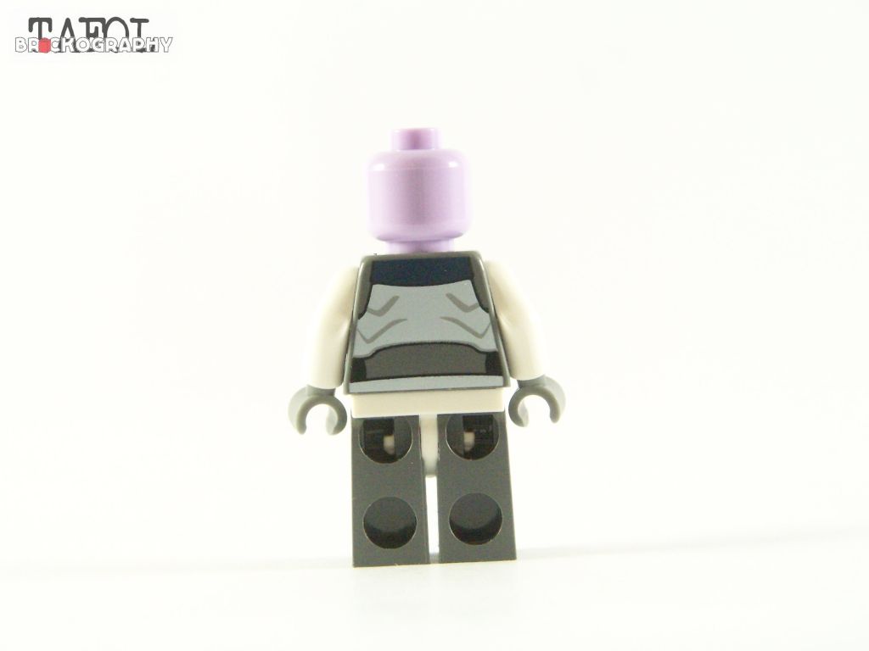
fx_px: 2937
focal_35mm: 117
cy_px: 326
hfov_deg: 16.8
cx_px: 434
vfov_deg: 12.7
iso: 400
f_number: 4
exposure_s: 1/60
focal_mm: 19.4
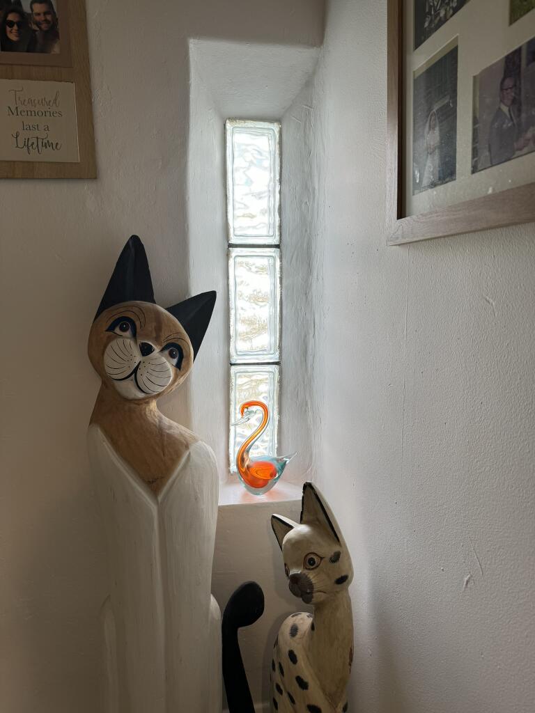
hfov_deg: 56.8
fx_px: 495
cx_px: 268
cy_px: 356
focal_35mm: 24
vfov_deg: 71.6
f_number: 1.78
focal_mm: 6.76
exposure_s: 1/121
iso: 64
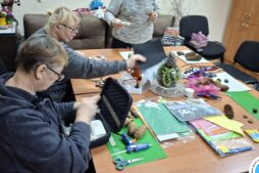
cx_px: 113
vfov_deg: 39.6
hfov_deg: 57.1
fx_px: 237
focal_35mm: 33
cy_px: 64
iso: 320
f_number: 1.8
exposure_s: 1/33
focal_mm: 5.54
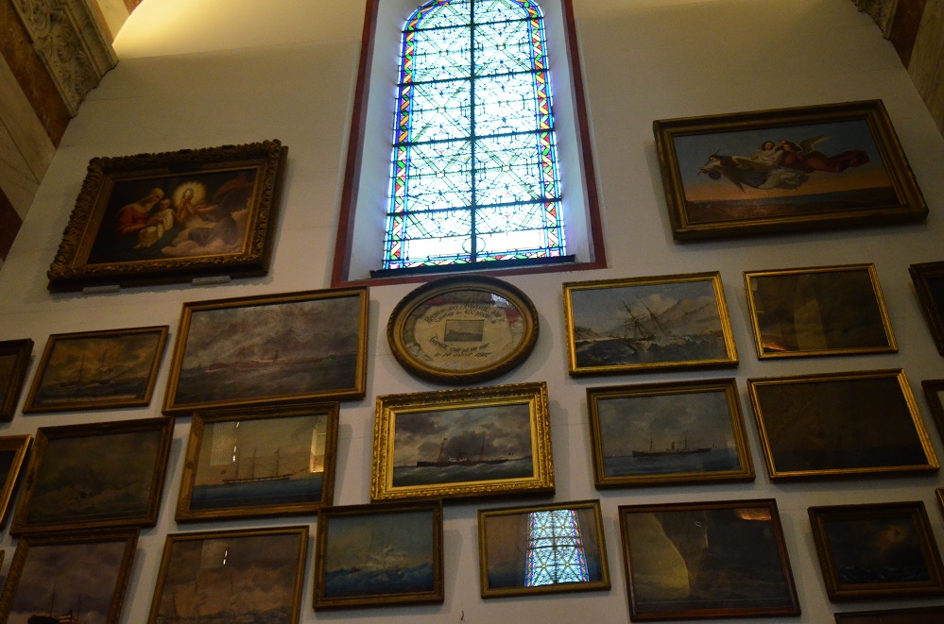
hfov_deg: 53.2
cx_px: 472
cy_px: 312
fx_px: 942
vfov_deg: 36.7
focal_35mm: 36
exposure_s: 1/250
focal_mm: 24
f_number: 4.5
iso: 3200
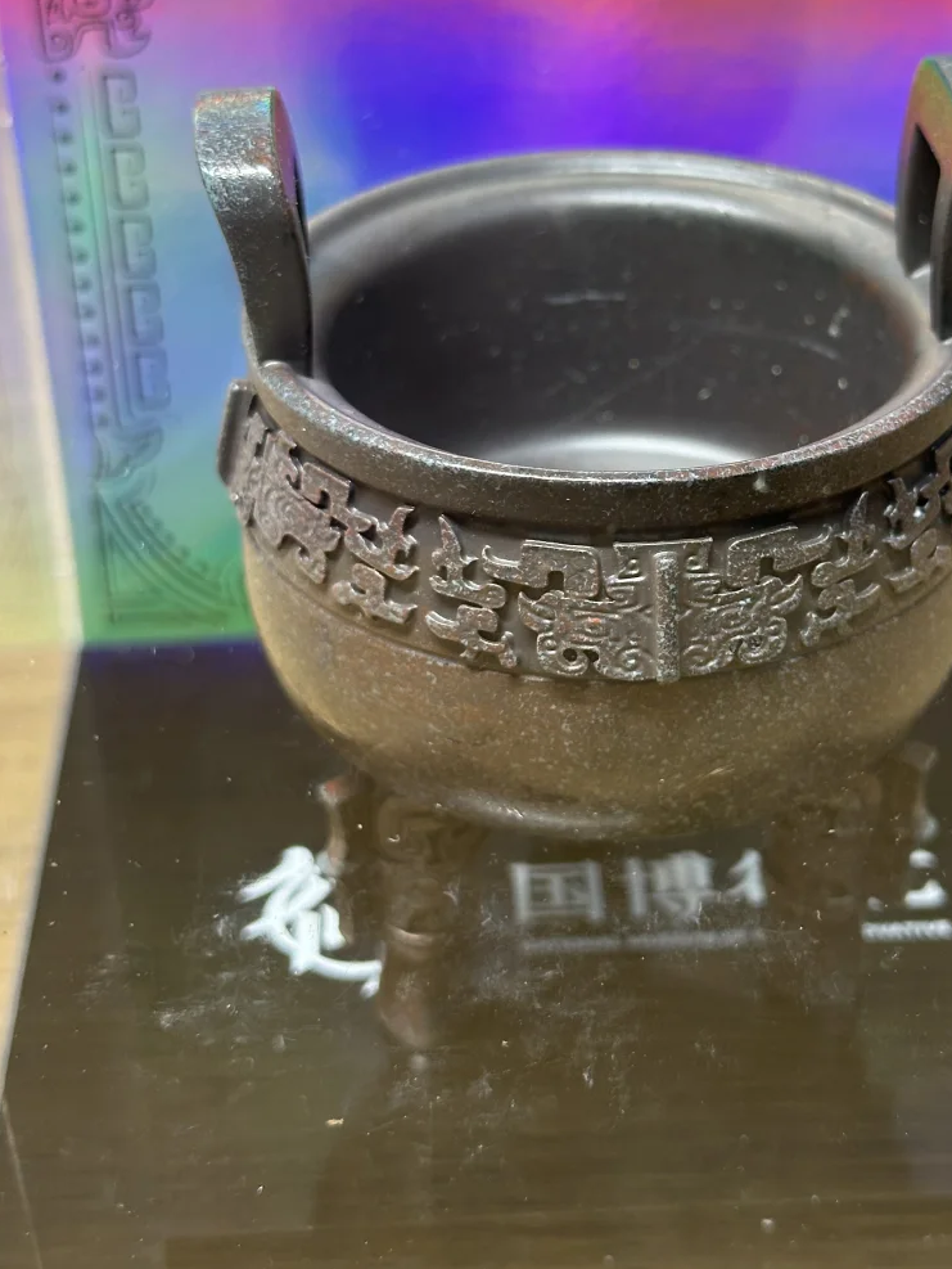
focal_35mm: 70
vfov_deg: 27.7
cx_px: 617
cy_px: 513
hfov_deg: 21.0
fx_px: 2565
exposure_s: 1/50
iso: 80
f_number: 1.78
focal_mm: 6.86
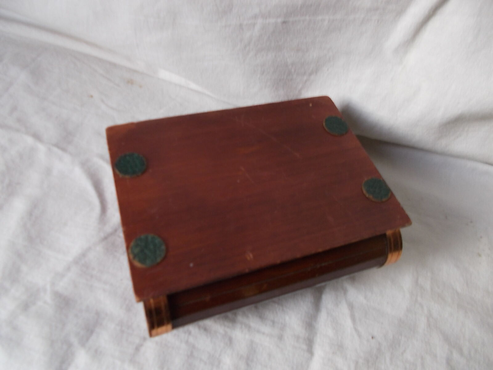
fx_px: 370
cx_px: 246
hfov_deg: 67.3
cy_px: 185
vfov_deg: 53.1
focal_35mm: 26
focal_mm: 4.6
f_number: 3.2
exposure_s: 1/25
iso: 140
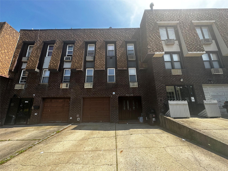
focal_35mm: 14
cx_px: 114
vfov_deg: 85.7
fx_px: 92
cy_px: 86
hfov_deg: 102.1
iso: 40
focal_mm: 2.22
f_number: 2.2
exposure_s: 1/418
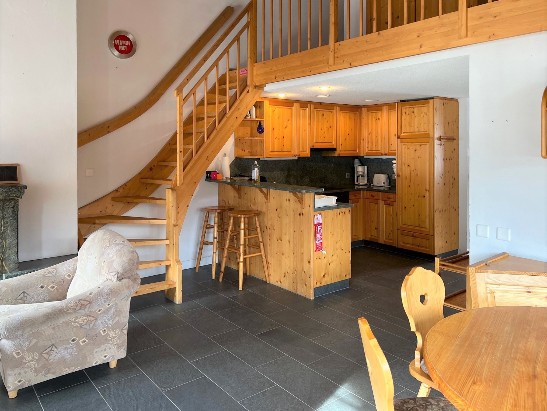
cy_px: 206
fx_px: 411
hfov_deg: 67.3
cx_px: 274
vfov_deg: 53.1
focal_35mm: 26
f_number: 1.5
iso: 125
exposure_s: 1/121
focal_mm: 5.7
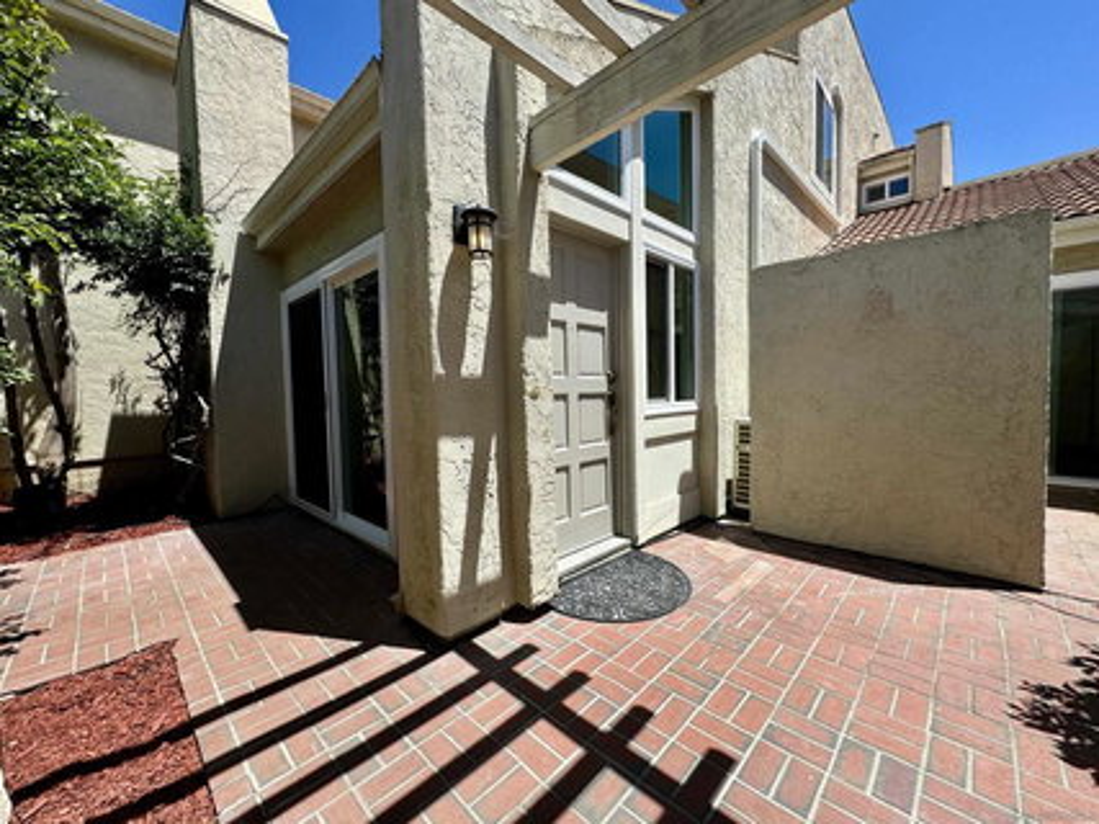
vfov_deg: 85.6
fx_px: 444
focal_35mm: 14
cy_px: 412
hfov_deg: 102.1
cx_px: 550
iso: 50
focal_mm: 2.22
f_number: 2.2
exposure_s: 1/1536
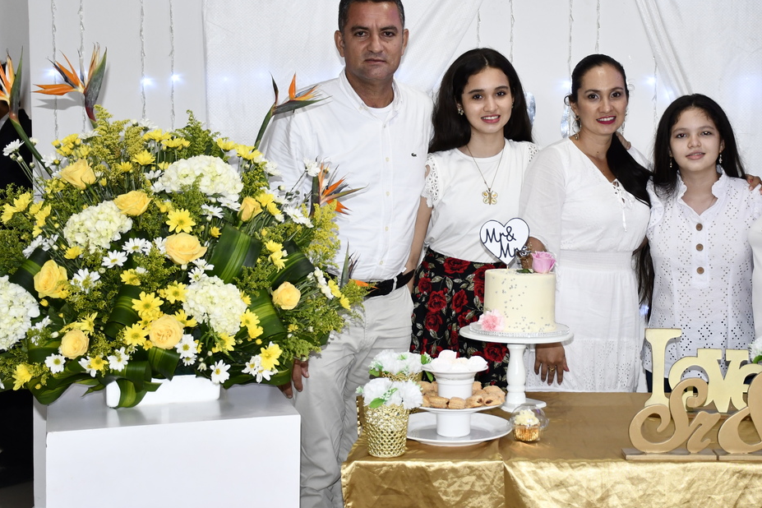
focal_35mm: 66
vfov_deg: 20.6
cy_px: 232
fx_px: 1397
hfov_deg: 30.4
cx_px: 464
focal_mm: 34
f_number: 4.2
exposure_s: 1/60
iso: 1000
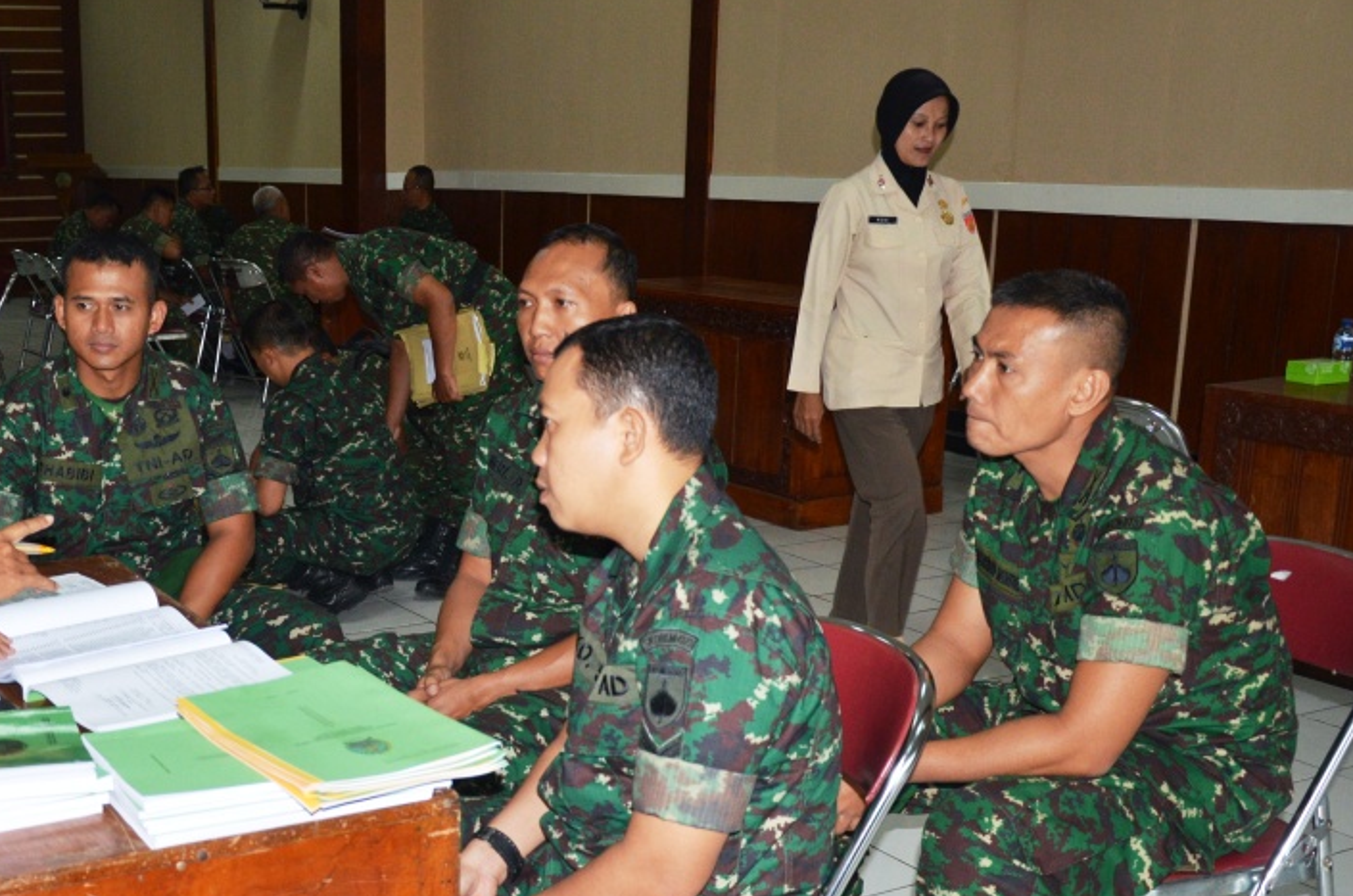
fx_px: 1715
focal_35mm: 46
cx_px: 378
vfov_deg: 29.1
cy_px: 593
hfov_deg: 42.0
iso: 800
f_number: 3.8
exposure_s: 1/125
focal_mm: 21
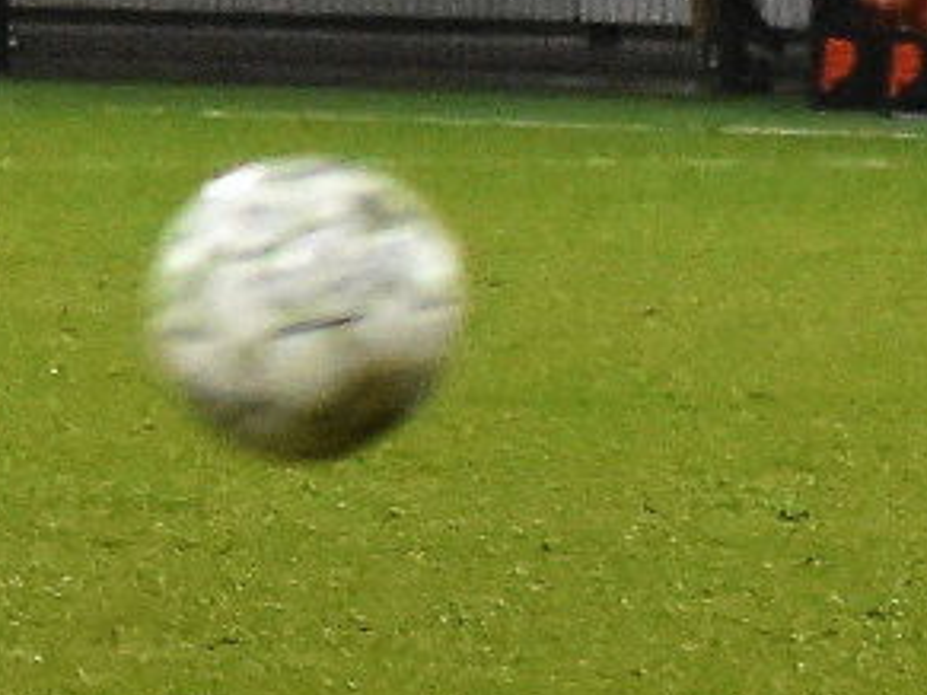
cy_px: -179
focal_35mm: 905
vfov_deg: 1.6
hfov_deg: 2.2
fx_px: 24230
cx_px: -857
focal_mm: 95
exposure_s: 1/640
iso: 3200
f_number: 2.8
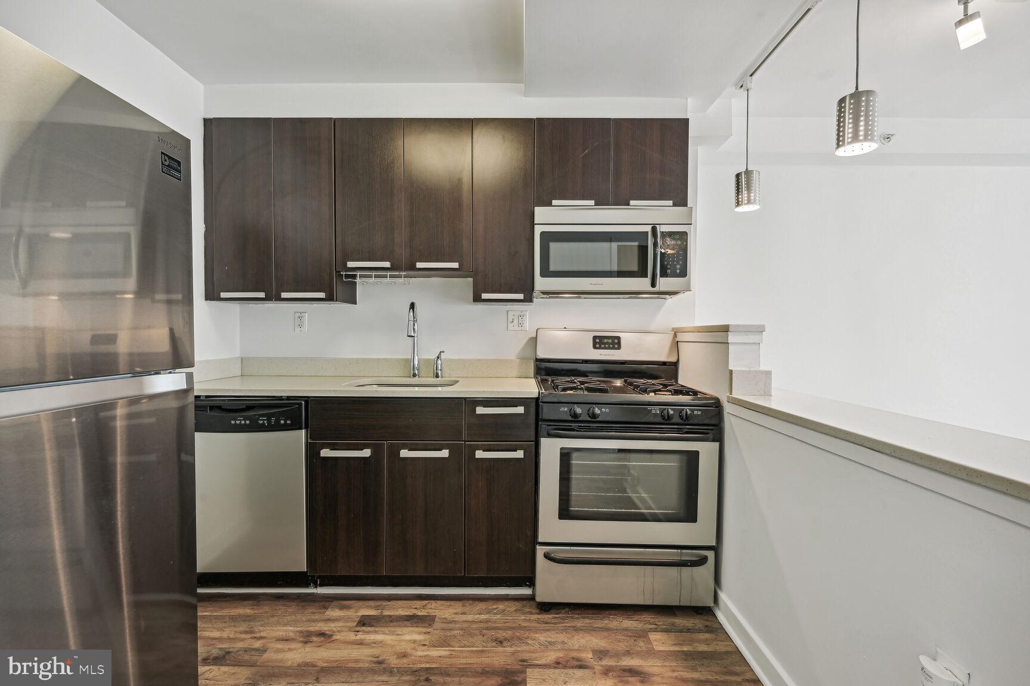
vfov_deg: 73.7
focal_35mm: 16
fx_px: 458
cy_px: 343
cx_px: 515
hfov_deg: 96.7
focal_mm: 16
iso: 200
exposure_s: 1/8
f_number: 8
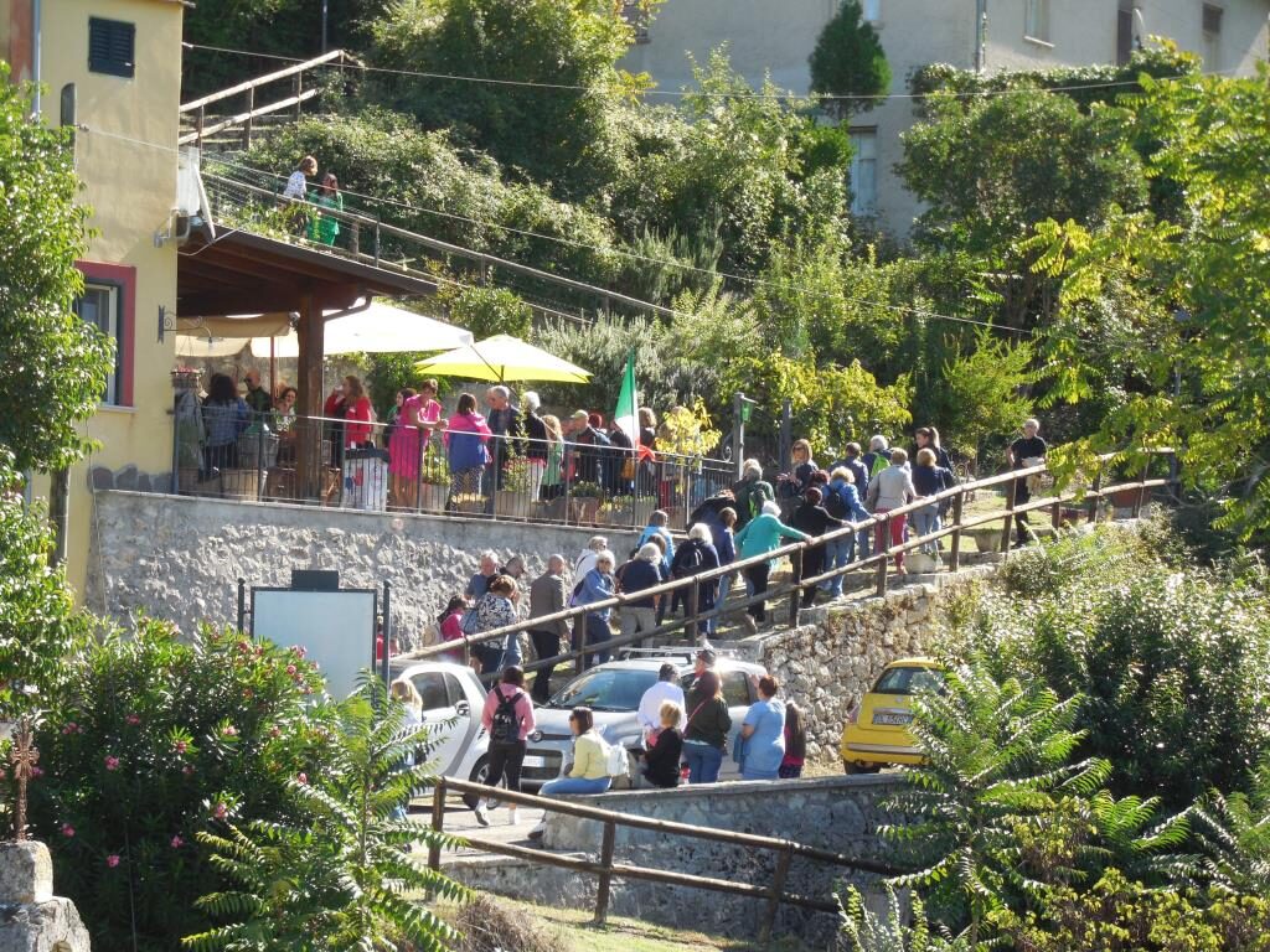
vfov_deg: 11.1
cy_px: 476
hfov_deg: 14.7
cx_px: 635
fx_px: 4916
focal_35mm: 134
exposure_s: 1/250
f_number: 4.9
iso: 200
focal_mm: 24.2
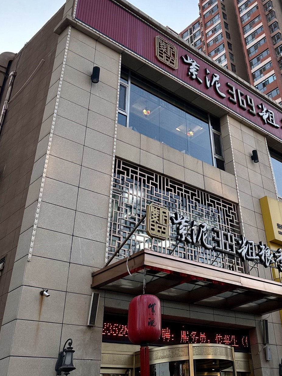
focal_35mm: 39
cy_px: 93
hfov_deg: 35.8
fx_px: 424
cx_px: 219
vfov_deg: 46.1
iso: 80
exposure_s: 1/836
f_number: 1.78
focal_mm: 6.86
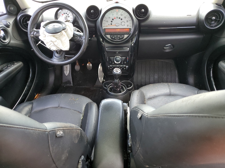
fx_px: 169
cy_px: 84
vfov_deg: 53.1
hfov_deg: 67.3
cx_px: 112
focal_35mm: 26
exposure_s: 1/60.2
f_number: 1.5
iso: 107
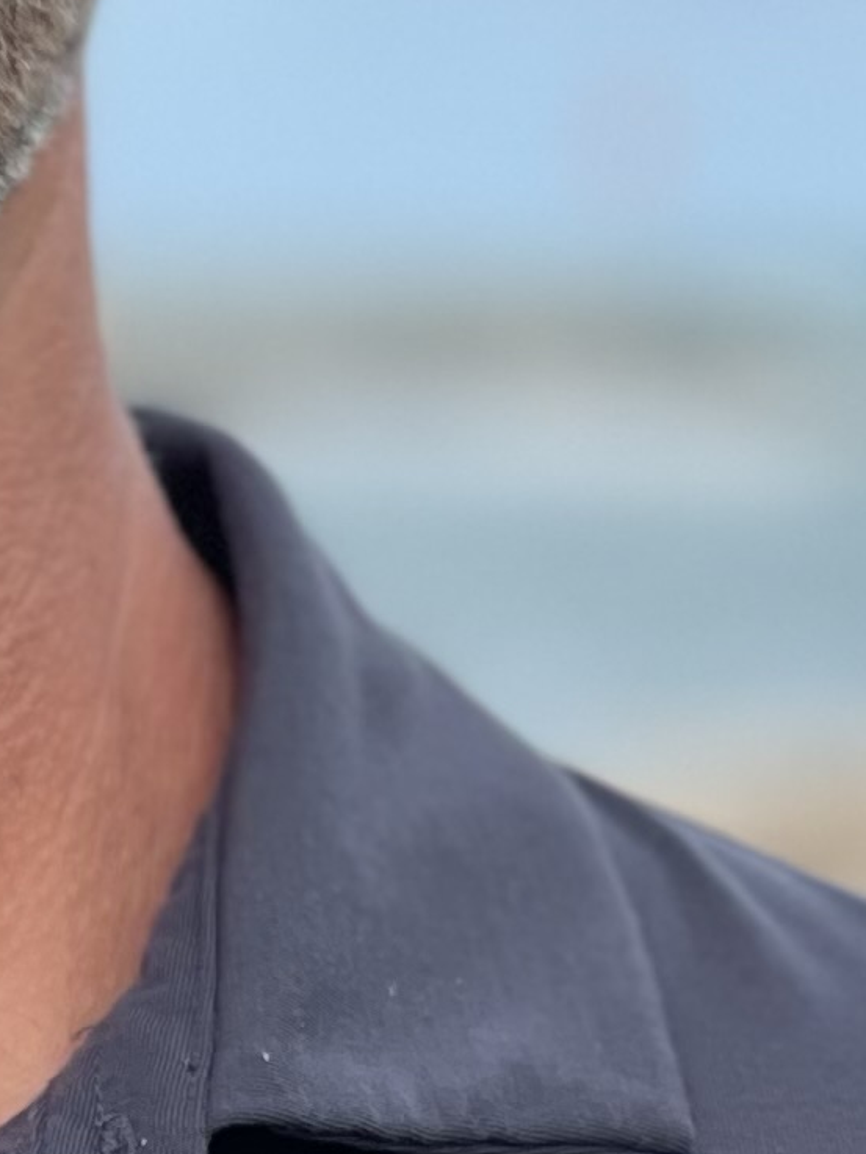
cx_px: -636
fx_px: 11671
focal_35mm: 350
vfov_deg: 5.7
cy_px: 276
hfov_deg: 4.2
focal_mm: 7.5
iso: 32
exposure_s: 1/494
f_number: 2.2
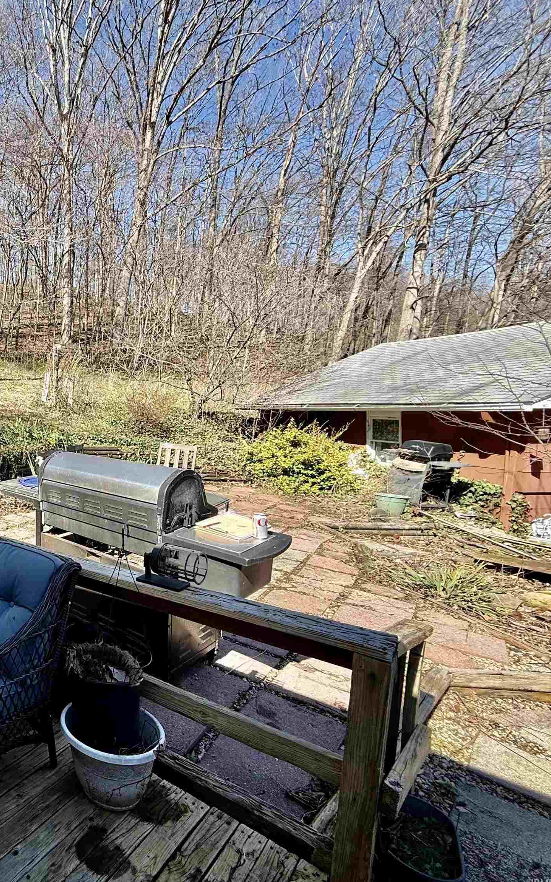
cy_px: 445
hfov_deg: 46.6
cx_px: -33
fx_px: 480
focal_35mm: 20
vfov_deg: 85.1
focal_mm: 2.22
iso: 50
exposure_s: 1/607
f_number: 2.2
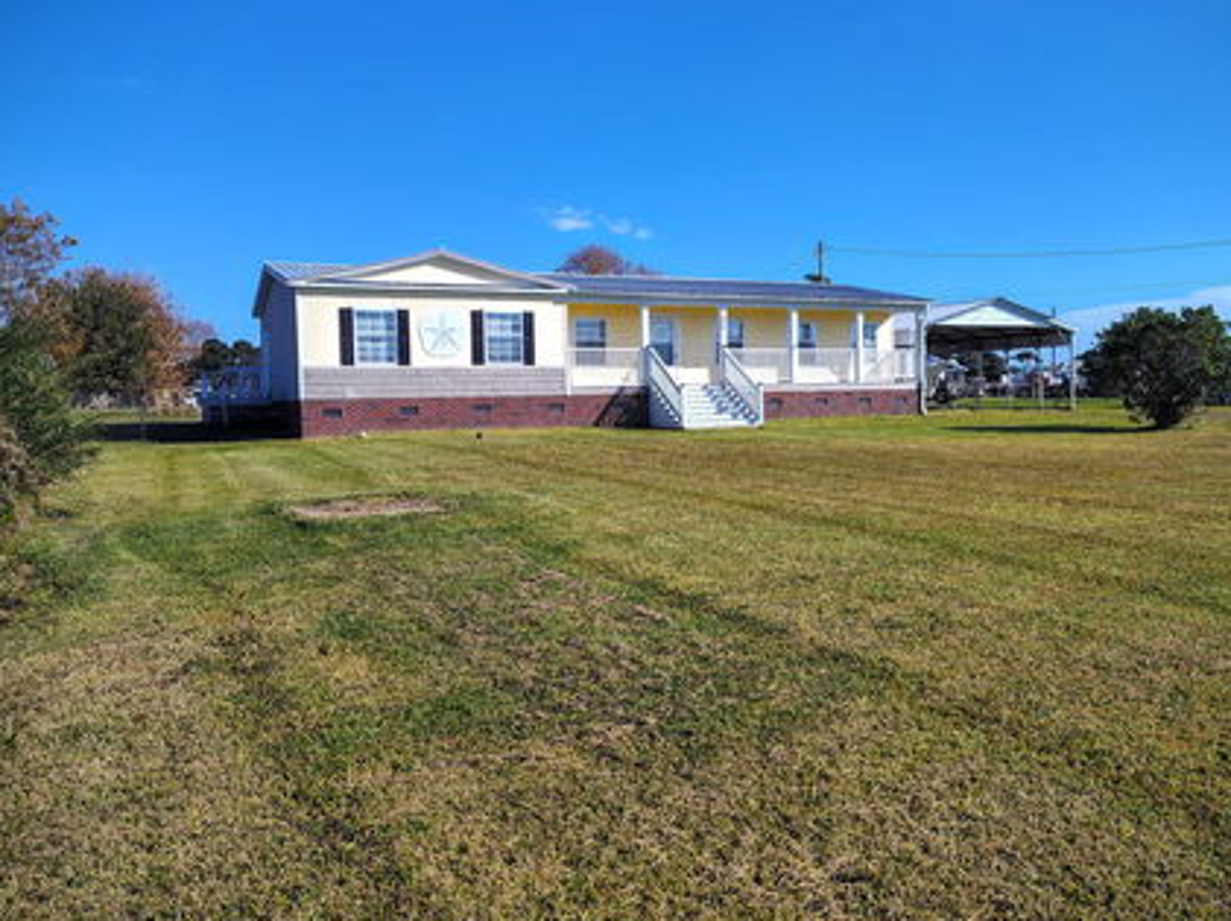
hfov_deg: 63.5
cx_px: 646
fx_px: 995
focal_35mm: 28
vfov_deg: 49.7
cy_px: 444
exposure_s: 1/2026
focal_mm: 5.56
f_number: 1.8
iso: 100
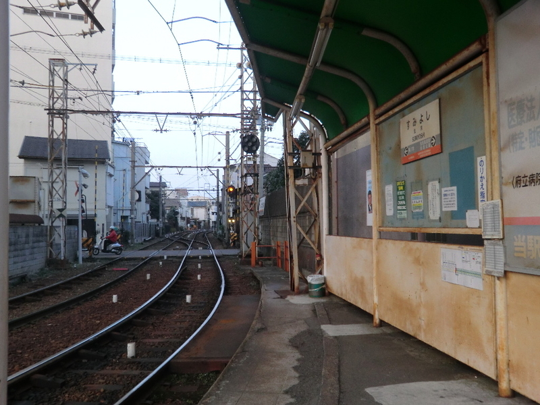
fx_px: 530
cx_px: 270
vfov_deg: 41.8
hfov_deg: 54.0
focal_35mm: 34
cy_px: 202
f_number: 3.6
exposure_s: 1/60
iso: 160
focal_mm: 6.1
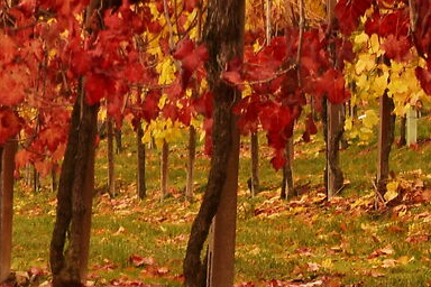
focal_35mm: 328
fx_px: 3928
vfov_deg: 4.2
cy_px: 26
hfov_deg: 6.2
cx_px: -276
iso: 400
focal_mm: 35
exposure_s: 1/250
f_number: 10
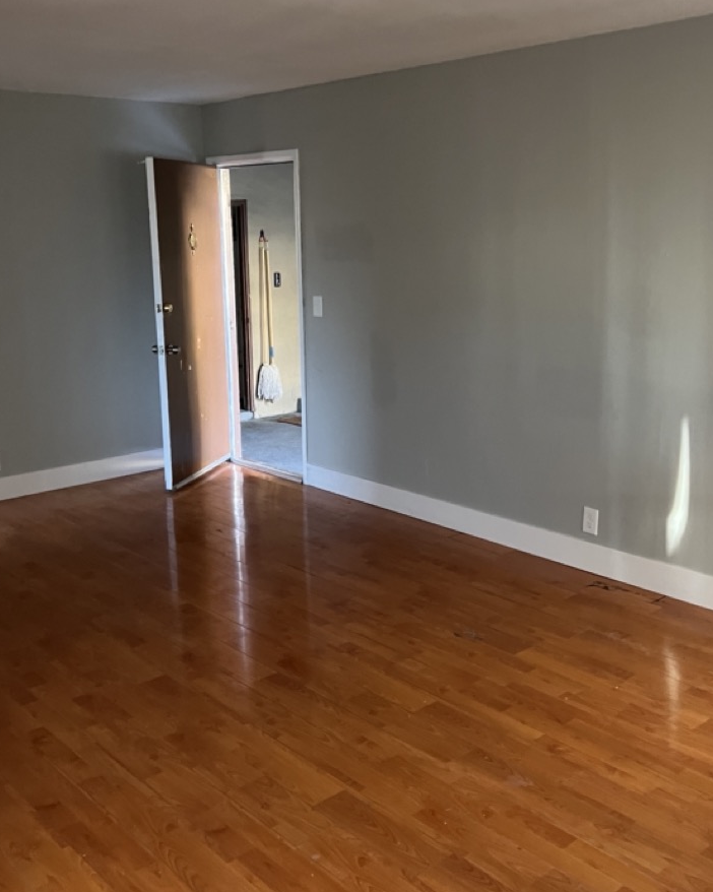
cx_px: 383
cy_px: 394
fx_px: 976
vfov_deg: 49.0
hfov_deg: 40.1
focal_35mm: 37
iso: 500
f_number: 1.5
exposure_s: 1/50
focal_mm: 5.7
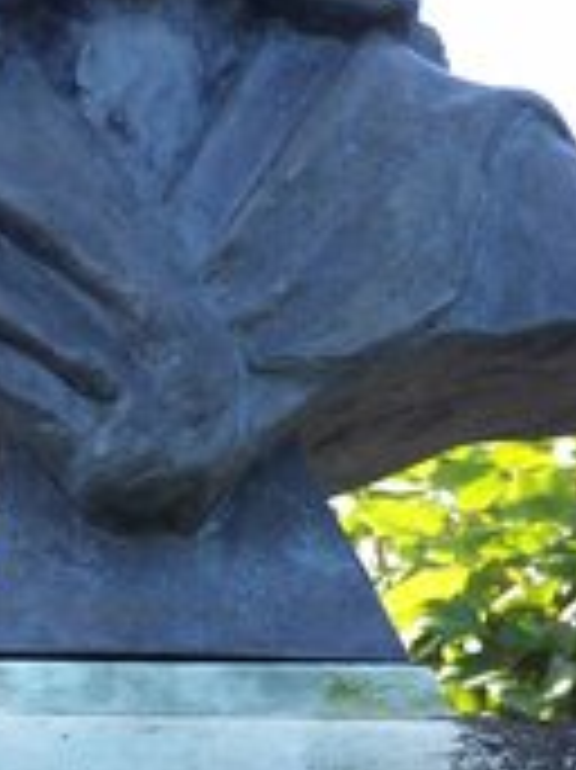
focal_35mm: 391
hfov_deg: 3.8
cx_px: 180
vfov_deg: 5.1
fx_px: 8686
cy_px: 518
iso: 80
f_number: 3.2
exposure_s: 1/125
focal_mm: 23.1
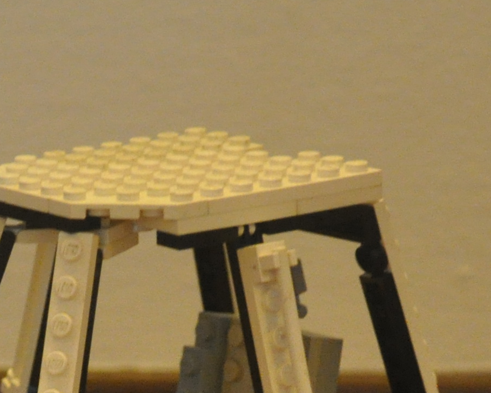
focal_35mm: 232
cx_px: 36
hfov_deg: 8.3
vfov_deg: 6.5
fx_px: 3374
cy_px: 643
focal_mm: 35
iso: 1600
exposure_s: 1/5
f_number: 5
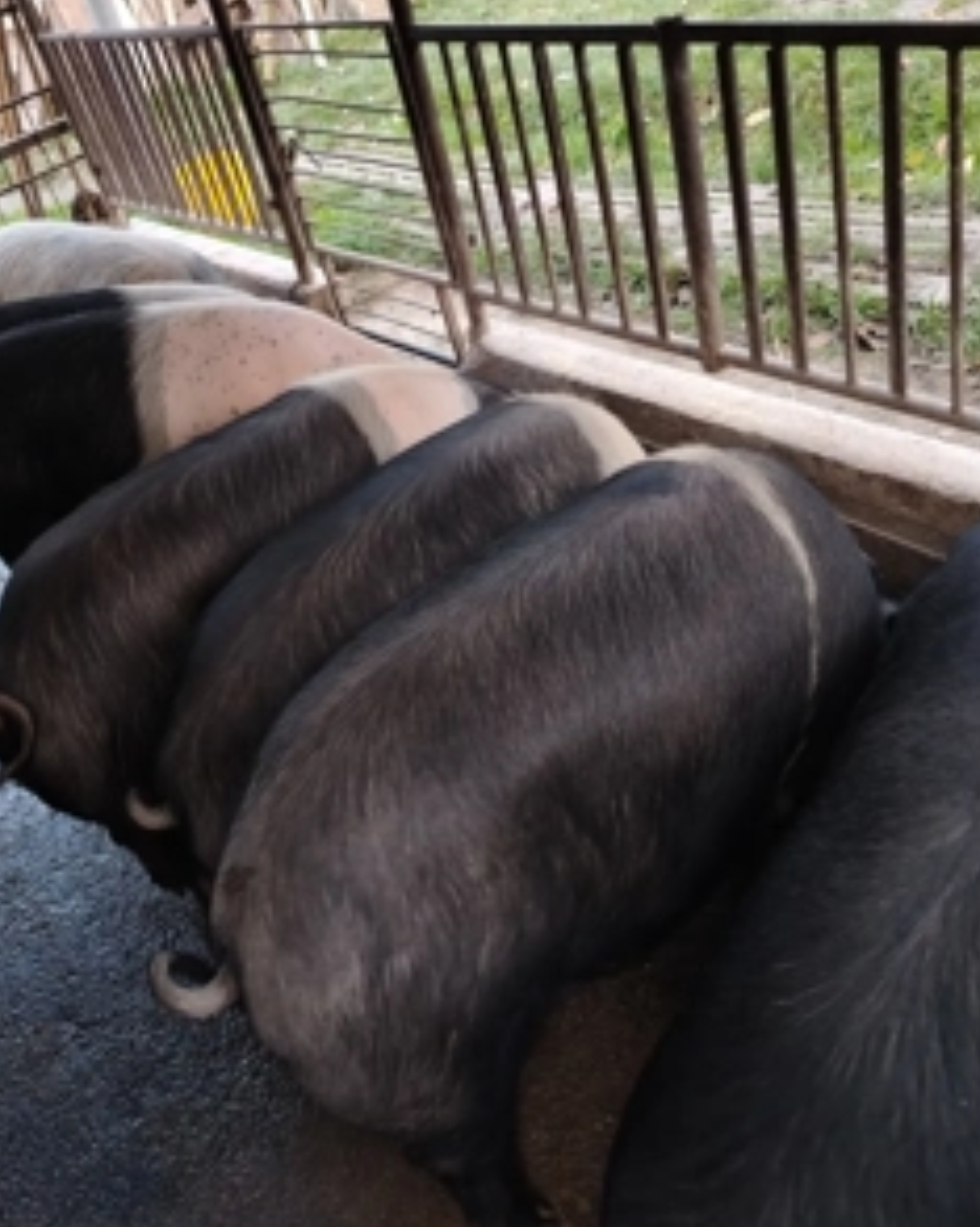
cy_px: 477
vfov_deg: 55.2
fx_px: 1161
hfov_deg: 45.5
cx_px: 385
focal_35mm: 32
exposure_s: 1/50
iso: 534
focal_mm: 5.25
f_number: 1.75
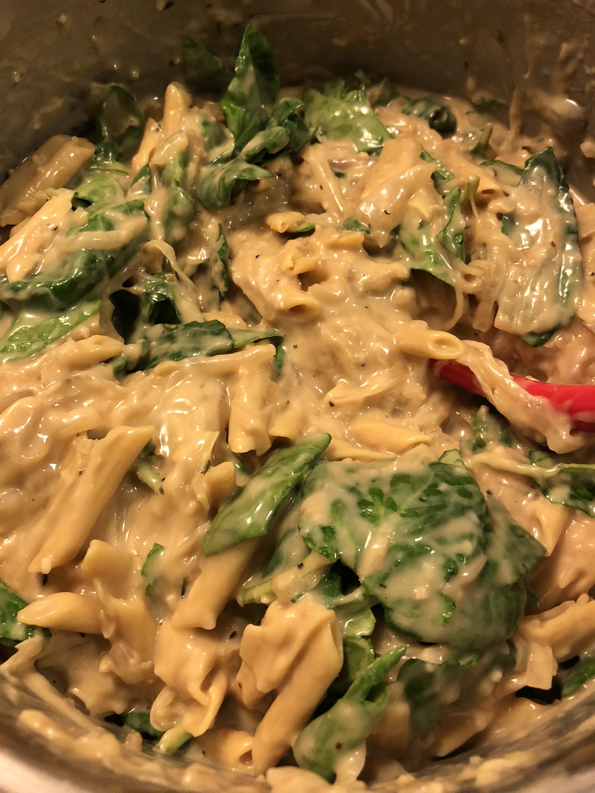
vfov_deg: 63.4
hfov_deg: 49.7
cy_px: 396
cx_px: 298
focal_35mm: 28
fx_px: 642
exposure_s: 1/15
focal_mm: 3.99
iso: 50
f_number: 1.8
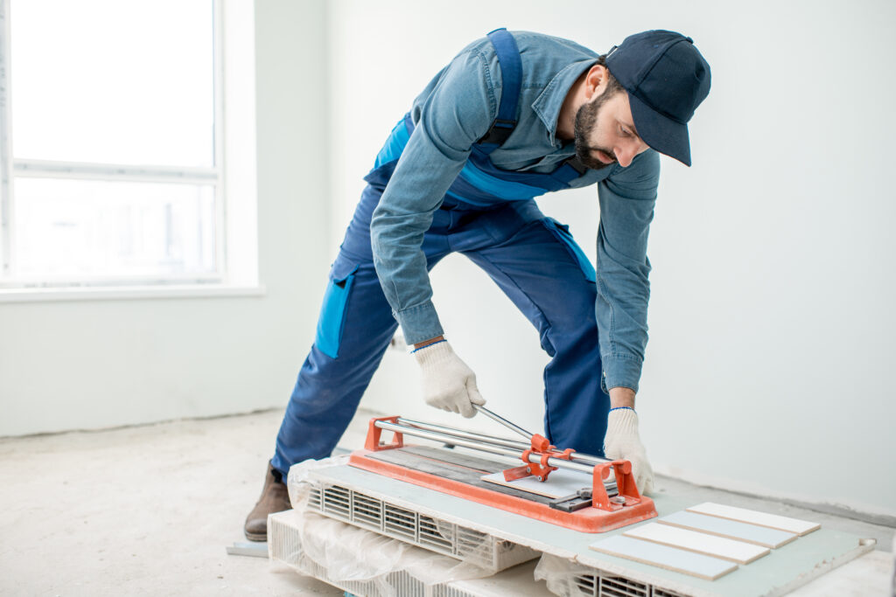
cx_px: 448
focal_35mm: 35
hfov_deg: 54.4
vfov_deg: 37.9
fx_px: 871
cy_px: 298
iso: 250
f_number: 2.8
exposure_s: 1/200
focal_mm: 35
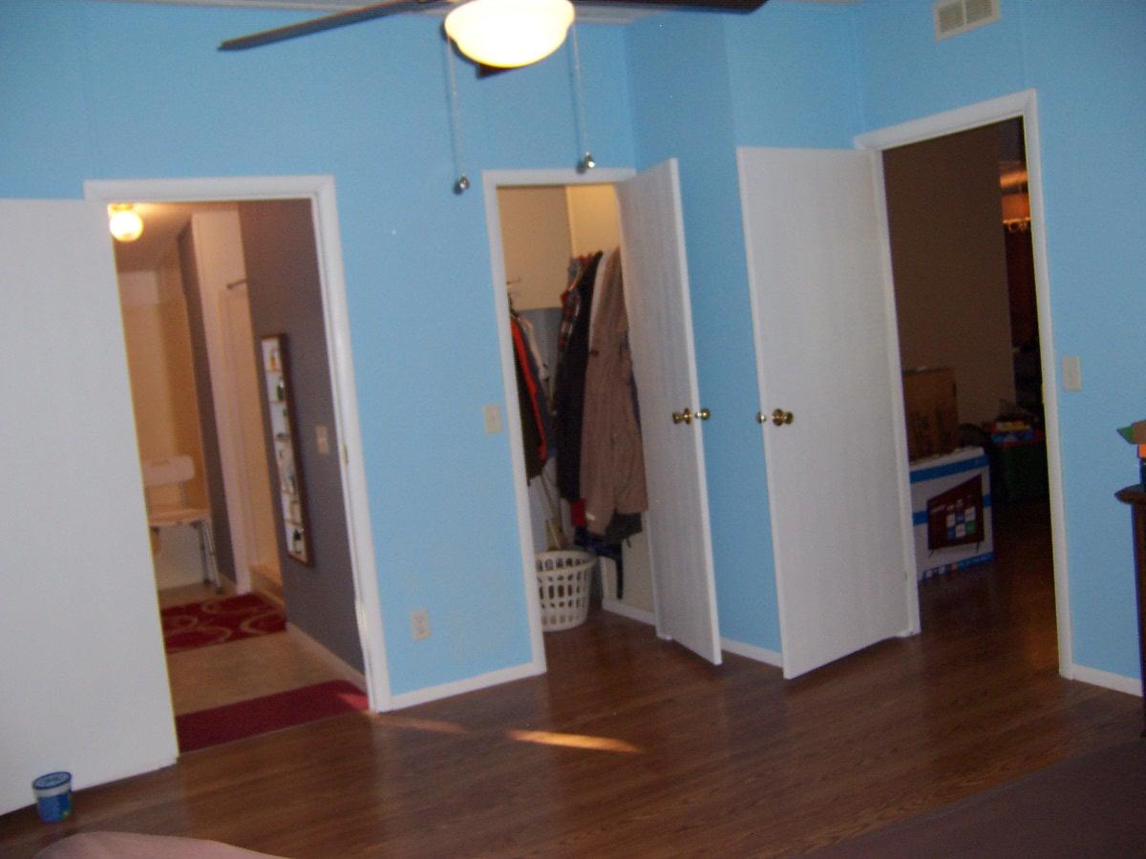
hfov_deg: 55.4
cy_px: 430
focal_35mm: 33
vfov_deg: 42.9
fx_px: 1093
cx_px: 573
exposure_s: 1/60
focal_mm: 5.5
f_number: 2.8
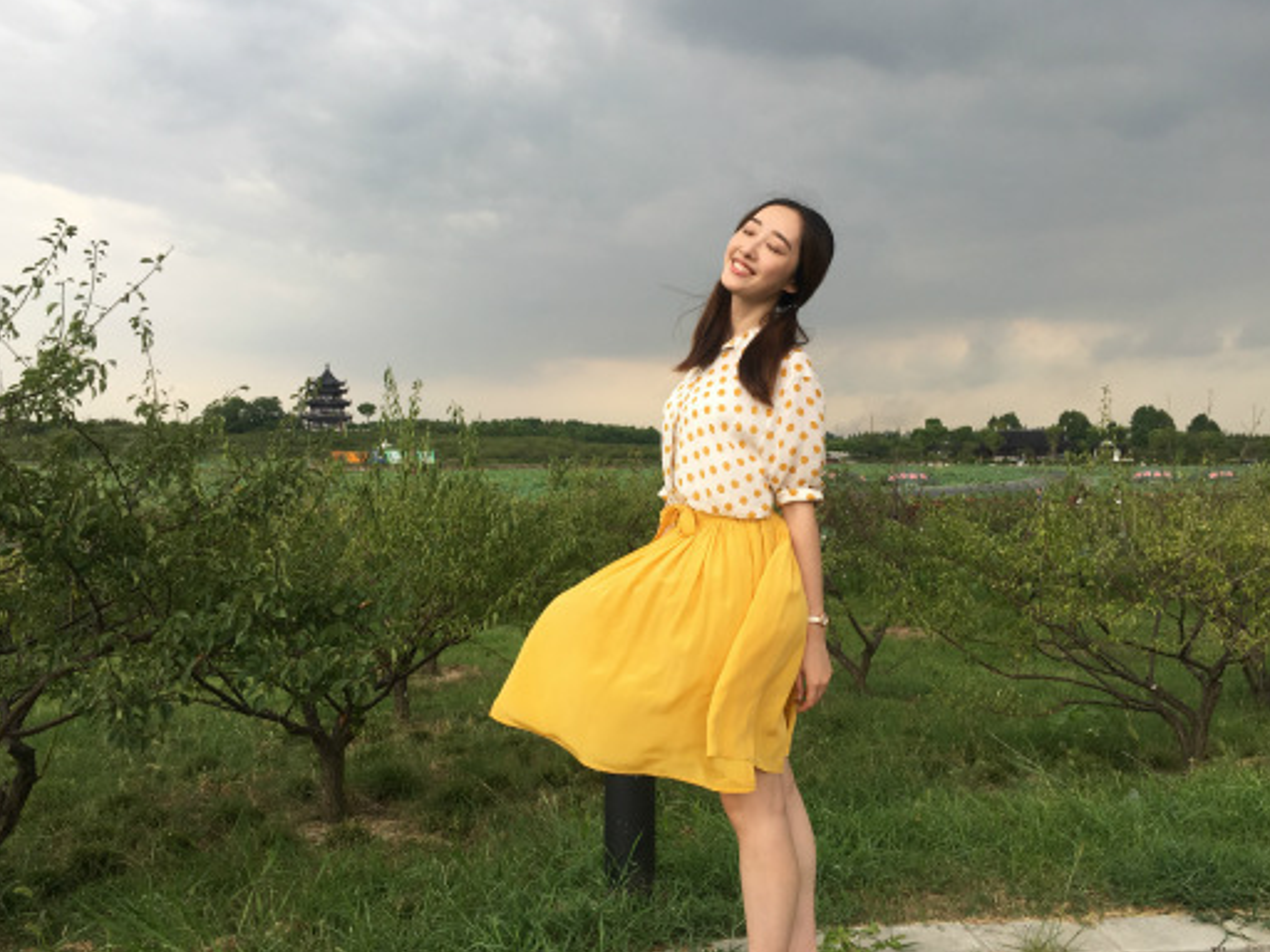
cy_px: 472
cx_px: 630
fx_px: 1101
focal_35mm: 30
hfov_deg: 60.0
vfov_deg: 46.8
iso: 25
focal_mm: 4.15
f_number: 2.2
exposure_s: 1/416
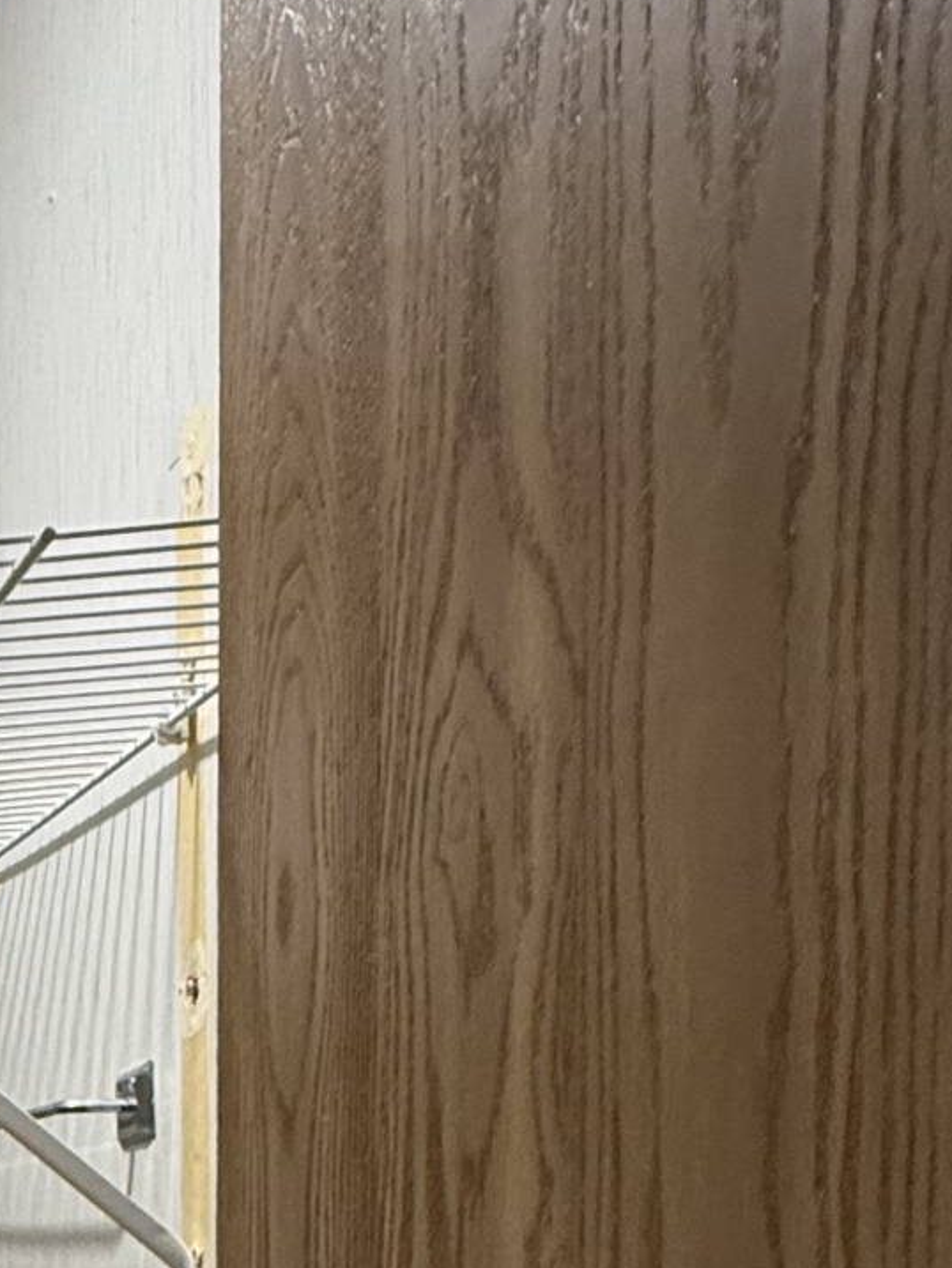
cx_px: -579
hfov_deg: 22.3
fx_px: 1833
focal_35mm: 50
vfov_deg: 33.7
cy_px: 1360
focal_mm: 2.22
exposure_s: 1/60
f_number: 2.2
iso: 320
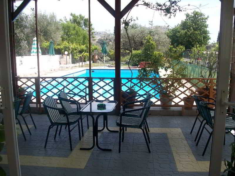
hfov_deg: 54.0
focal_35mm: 34
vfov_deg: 41.8
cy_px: 88
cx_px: 118
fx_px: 231
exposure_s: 1/549
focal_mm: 5.7
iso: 64
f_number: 2.8
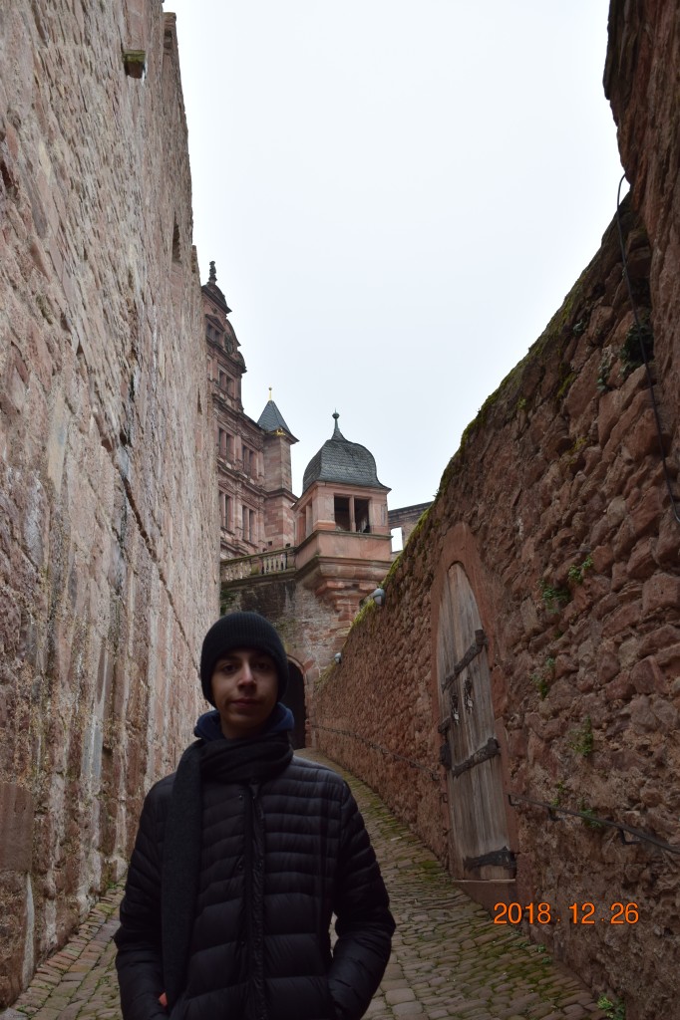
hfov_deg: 39.9
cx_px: 340
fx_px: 936
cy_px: 510
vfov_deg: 57.2
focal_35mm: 33
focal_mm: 22
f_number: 6.3
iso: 400
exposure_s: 1/160
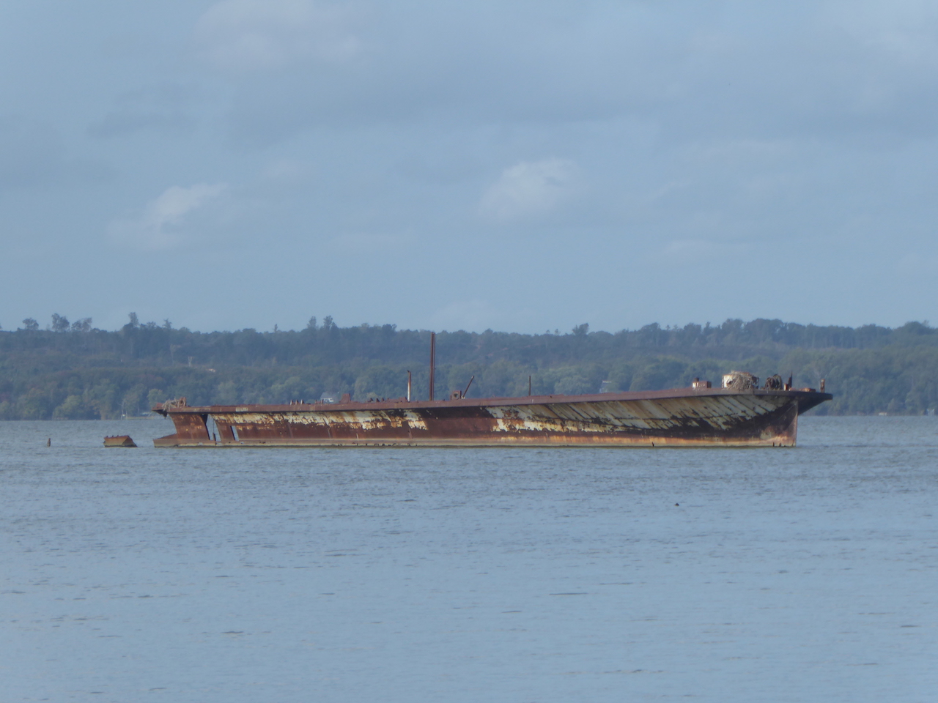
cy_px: 352
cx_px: 469
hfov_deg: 6.0
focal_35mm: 333
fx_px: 9023
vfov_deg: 4.5
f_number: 5.8
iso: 80
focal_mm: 53.8
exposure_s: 1/400
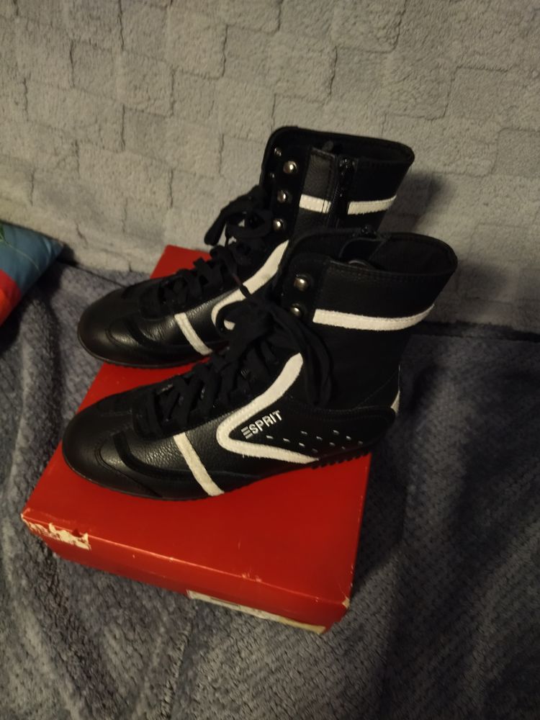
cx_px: 270
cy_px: 360
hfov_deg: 51.4
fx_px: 562
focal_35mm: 27
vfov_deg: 65.3
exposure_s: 1/17
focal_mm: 4.74
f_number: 1.79
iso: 703
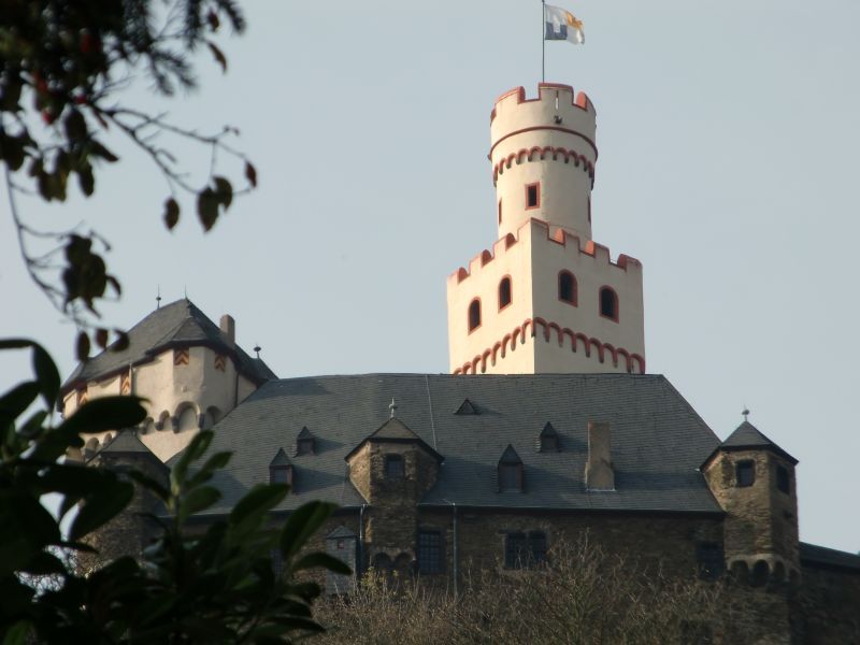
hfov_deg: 8.2
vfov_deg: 6.2
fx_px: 5963
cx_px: 430
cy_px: 322
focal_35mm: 240
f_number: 5.8
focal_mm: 43
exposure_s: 1/320
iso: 64
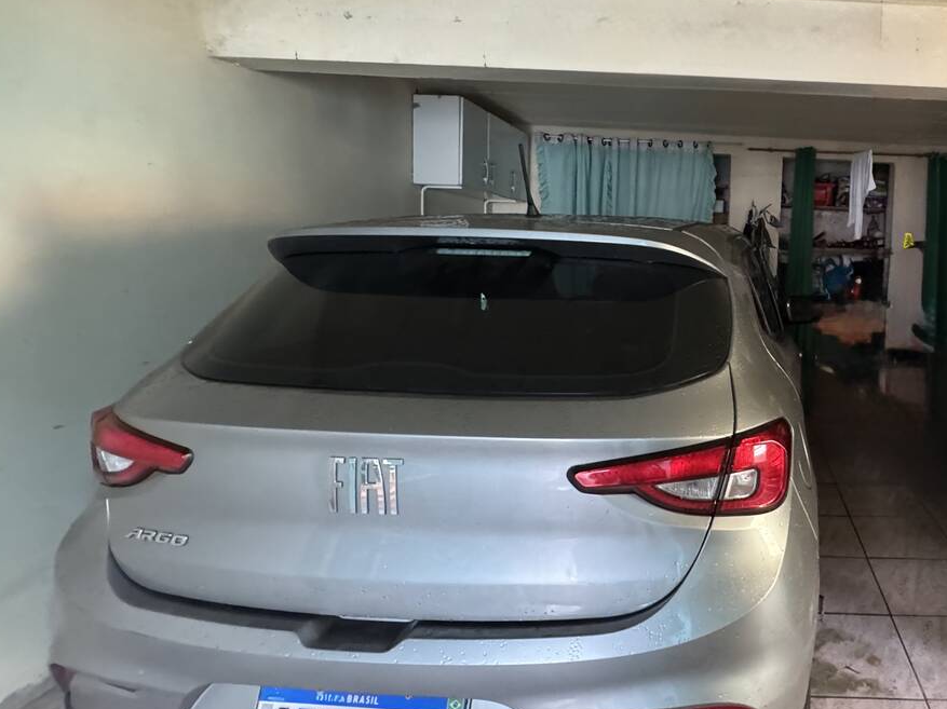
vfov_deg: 58.5
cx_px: 750
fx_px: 629
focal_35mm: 23
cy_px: 297
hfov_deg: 67.4
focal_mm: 2.22
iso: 1250
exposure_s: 1/60
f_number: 2.2
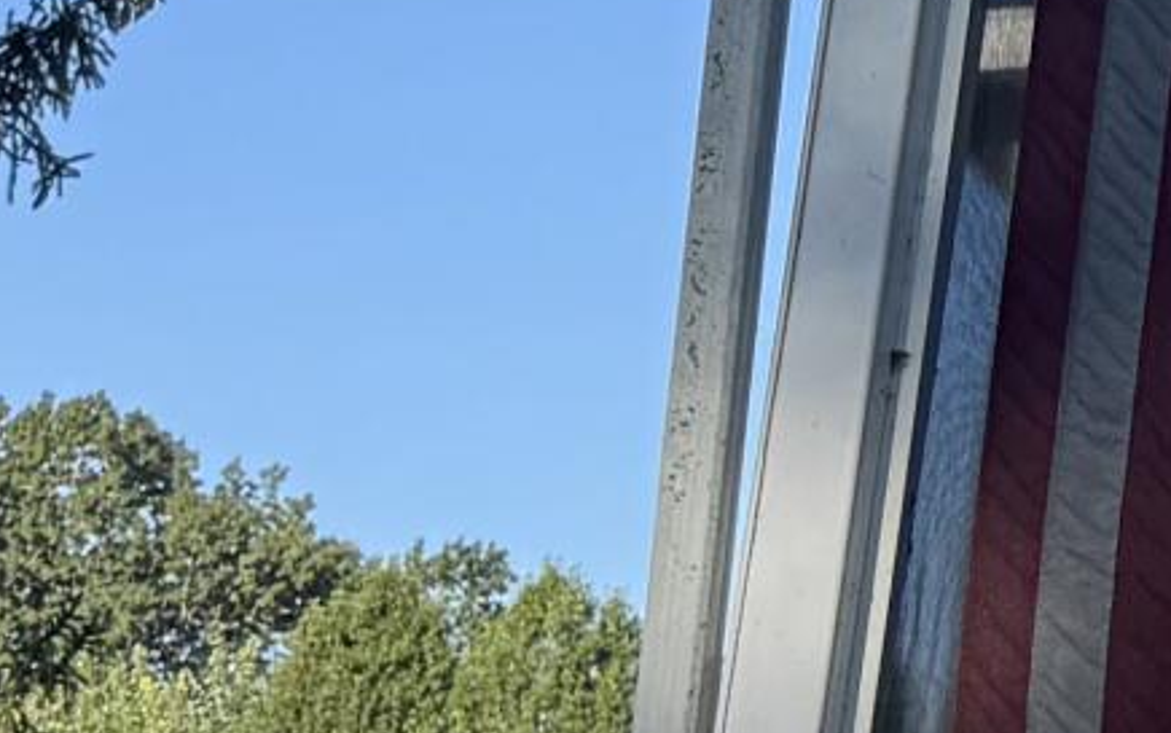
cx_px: 3744
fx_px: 5588
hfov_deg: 9.1
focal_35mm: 175
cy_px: -371
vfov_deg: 7.4
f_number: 1.78
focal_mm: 6.76
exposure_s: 1/1980
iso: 80
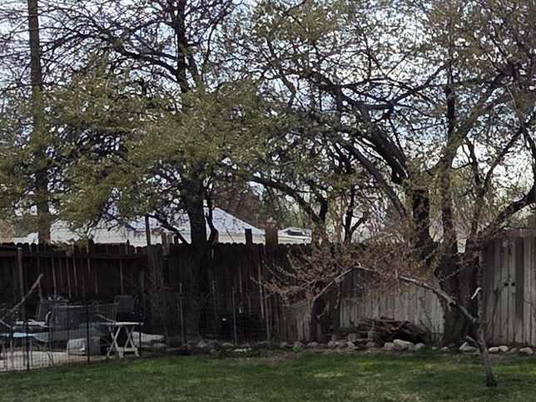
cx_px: 559
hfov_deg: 28.8
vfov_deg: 23.2
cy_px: 346
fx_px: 960
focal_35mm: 62
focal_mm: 2.2
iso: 40
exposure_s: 1/3009
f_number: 1.9
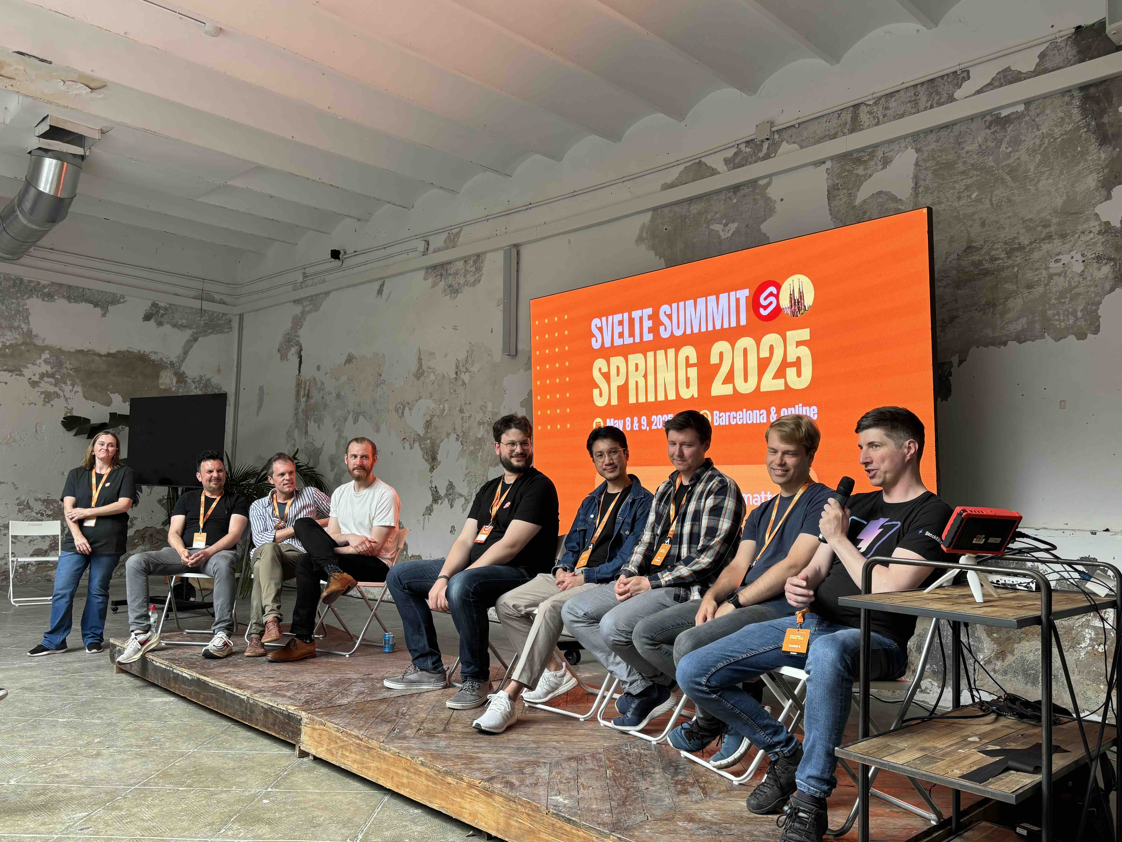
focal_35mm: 27
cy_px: 428
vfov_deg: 51.4
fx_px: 875
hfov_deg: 65.3
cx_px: 559
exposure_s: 1/121
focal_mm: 5.96
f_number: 1.6
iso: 64
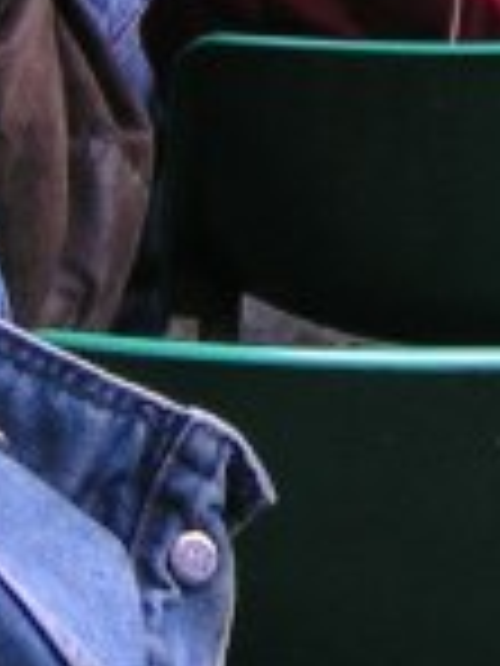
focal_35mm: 205
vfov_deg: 9.6
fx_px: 3948
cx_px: 419
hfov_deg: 7.2
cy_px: -36
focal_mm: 5.8
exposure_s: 1/50
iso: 50
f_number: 3.2
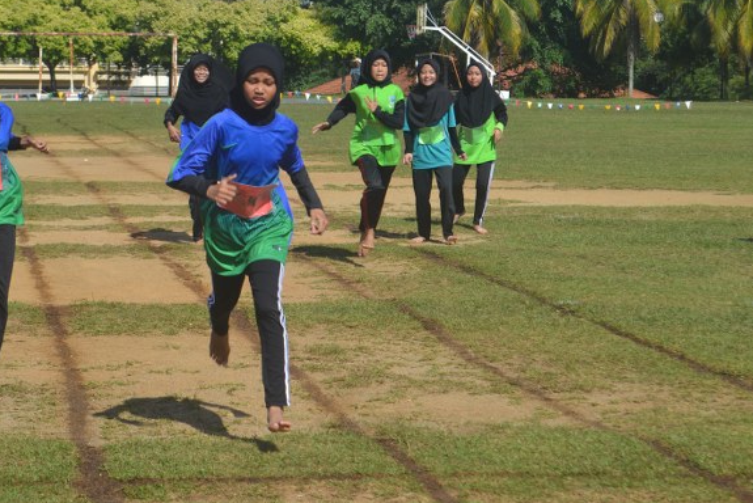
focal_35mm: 115
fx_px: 2400
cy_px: 164
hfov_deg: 17.8
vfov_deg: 11.9
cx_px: 270
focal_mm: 55
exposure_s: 1/250
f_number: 8
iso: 100
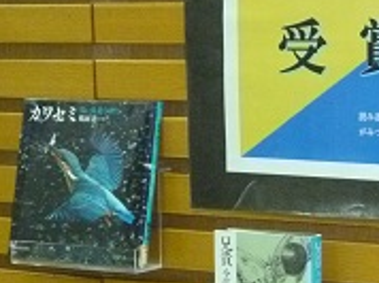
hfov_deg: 13.8
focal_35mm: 141
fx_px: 1542
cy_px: 227
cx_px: 390
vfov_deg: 10.5
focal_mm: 10
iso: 800
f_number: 4.4
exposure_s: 1/60
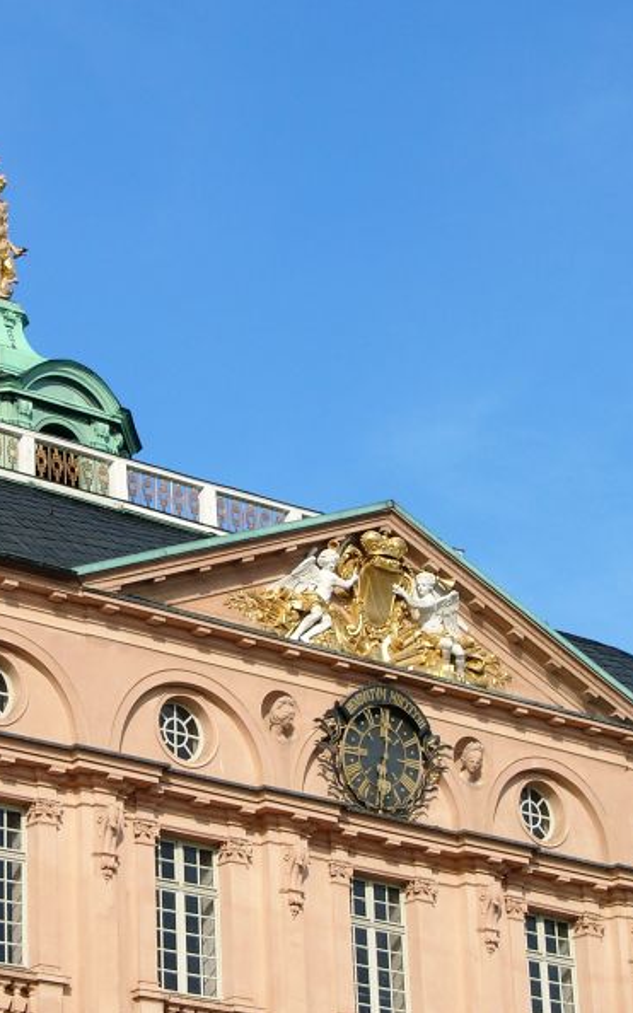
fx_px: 3231
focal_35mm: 117
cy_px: 506
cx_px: 195
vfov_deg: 17.8
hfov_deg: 11.2
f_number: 4
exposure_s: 1/682
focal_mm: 16.97
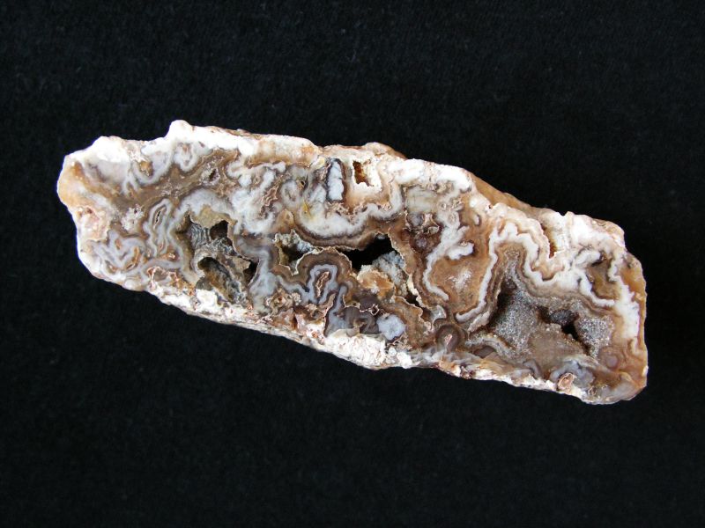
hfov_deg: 49.0
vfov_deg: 37.7
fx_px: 774
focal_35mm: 38
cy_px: 264
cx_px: 352
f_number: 3.2
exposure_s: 1/13
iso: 160
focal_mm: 6.4
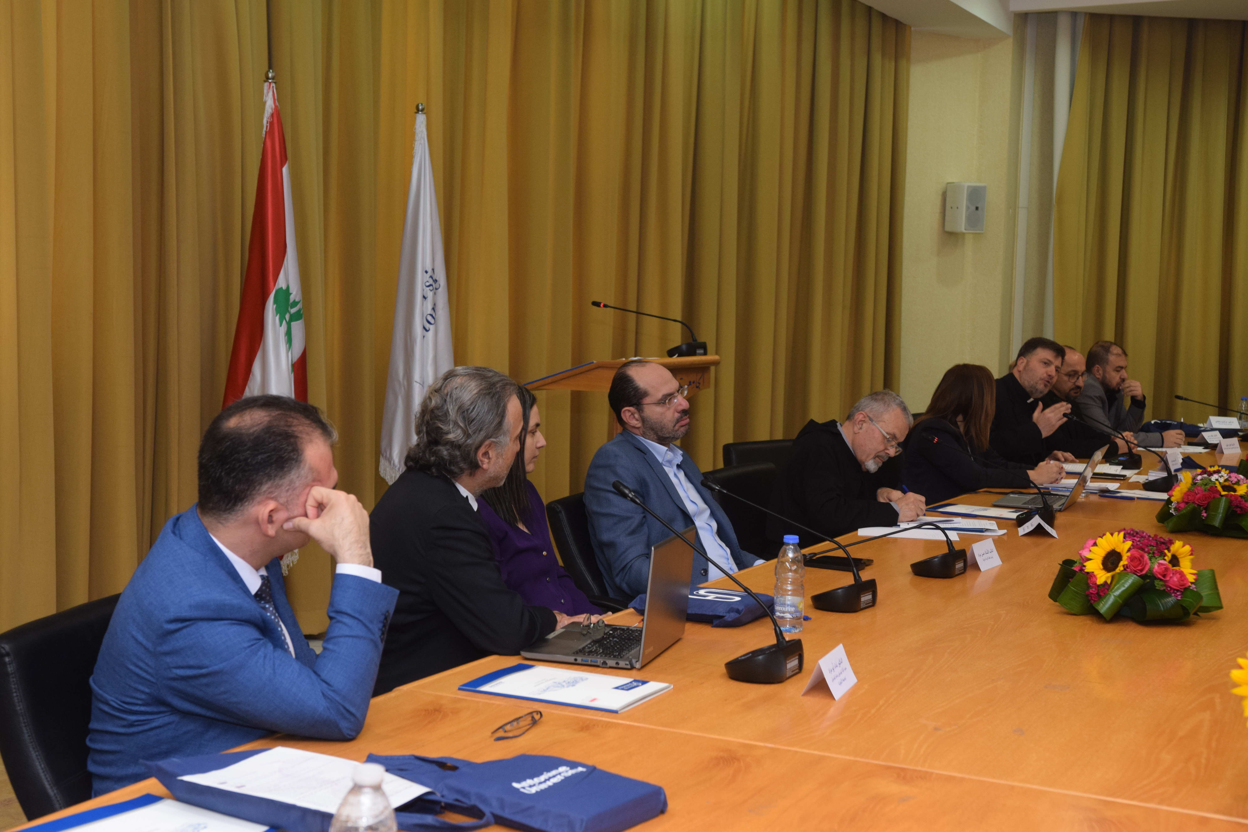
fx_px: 1664
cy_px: 416
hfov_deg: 41.1
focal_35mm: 48
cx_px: 624
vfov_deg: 28.1
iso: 800
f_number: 4.5
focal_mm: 32
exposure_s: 1/50
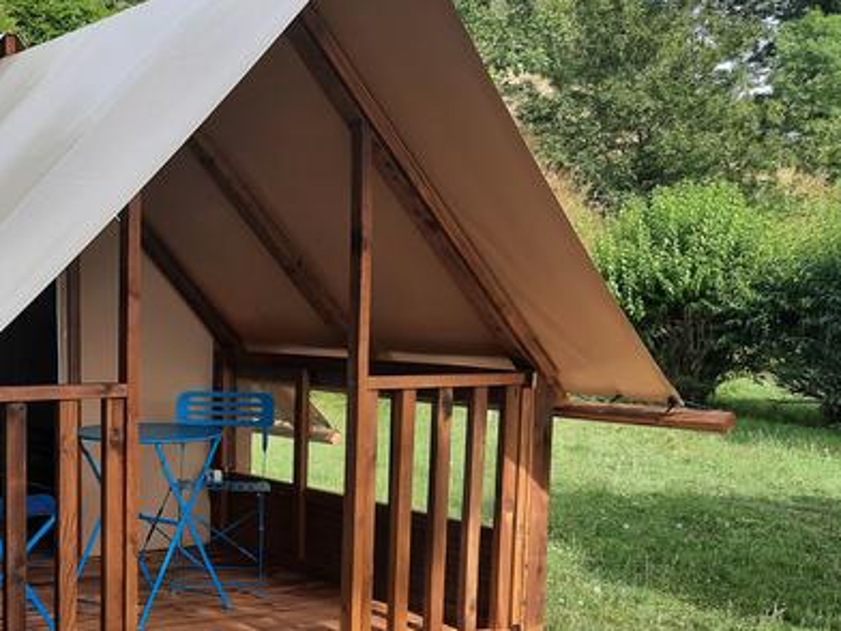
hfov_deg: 35.5
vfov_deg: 28.2
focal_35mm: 51
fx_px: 1239
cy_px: 453
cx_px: 101
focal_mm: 4.6
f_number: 2
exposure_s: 1/572
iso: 32
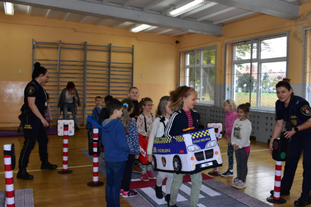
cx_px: 156
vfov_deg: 36.9
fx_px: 311
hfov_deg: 53.1
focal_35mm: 36
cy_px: 104
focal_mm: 24
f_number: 8
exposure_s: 1/200
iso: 2000
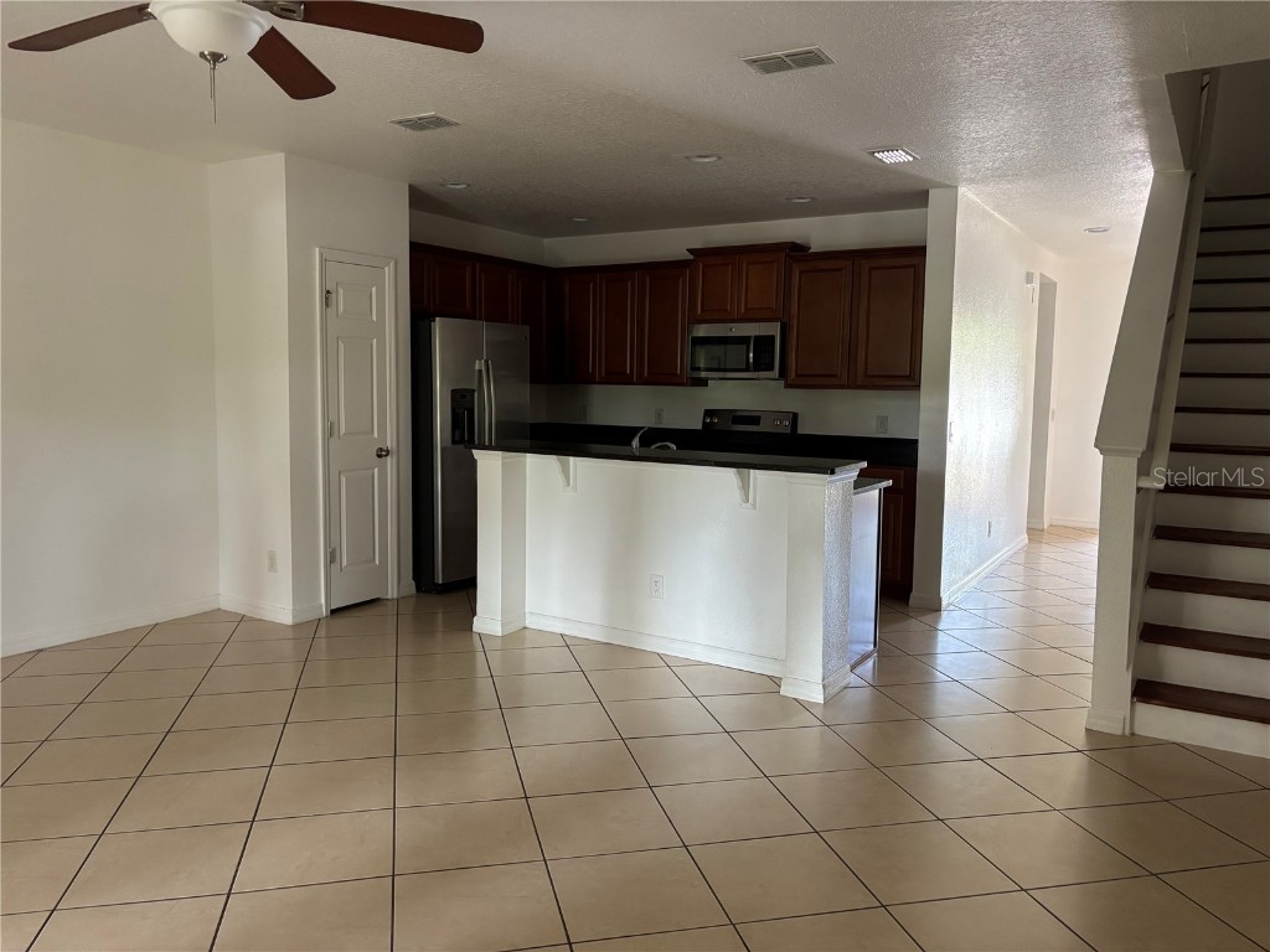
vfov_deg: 53.1
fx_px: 954
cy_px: 476
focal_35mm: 26
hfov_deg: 67.3
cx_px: 635
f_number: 1.6
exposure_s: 1/60
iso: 320
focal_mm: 5.96
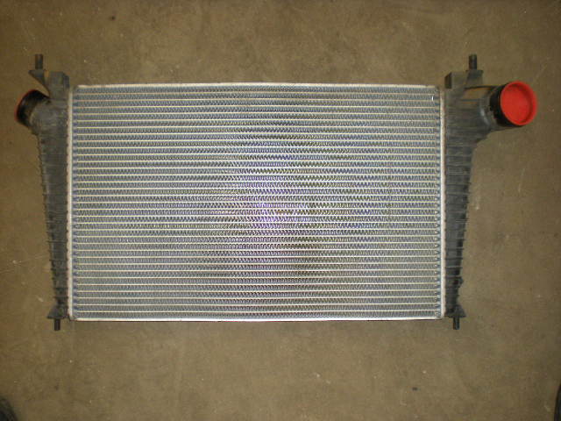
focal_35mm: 38
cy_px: 210
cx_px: 280
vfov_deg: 37.7
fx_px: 616
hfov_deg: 49.0
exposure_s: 1/60
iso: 217
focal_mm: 6.3
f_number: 3.1
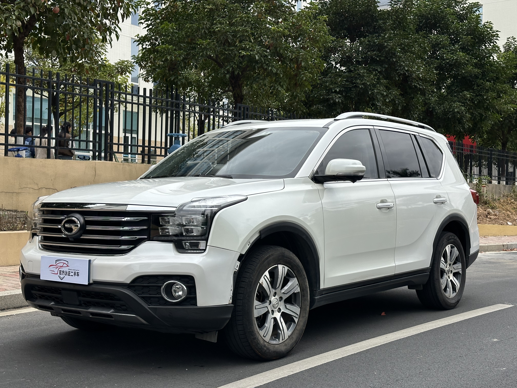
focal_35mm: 48
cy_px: 194
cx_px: 258
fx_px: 717
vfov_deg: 30.3
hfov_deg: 39.7
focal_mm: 6.86
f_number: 1.78
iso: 64
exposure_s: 1/3257
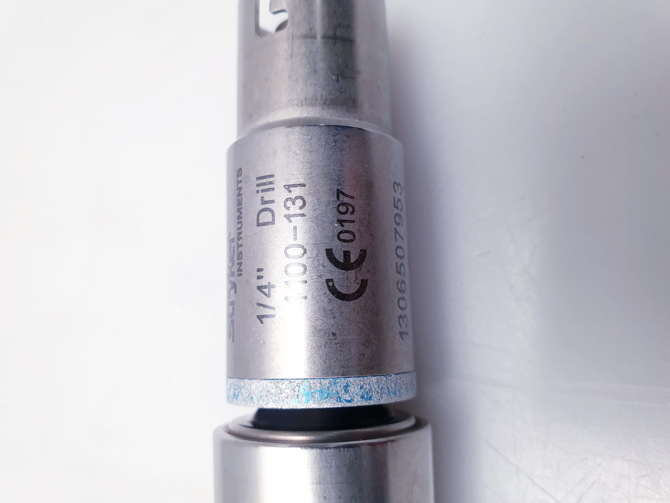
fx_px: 503
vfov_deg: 53.1
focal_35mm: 26
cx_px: 335
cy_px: 252
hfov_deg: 67.3
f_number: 2.4
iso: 100
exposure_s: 1/50
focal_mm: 4.3
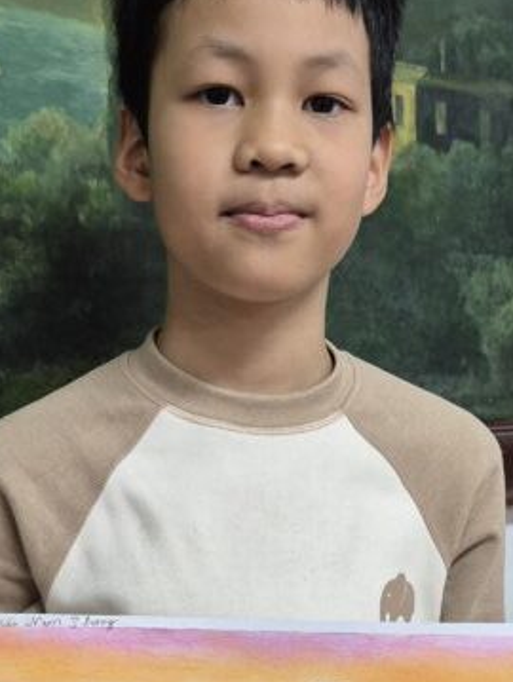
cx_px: 302
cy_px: 483
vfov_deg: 29.9
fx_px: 1262
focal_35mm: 64
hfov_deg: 22.9
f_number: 1.8
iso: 160
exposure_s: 1/100
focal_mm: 5.4
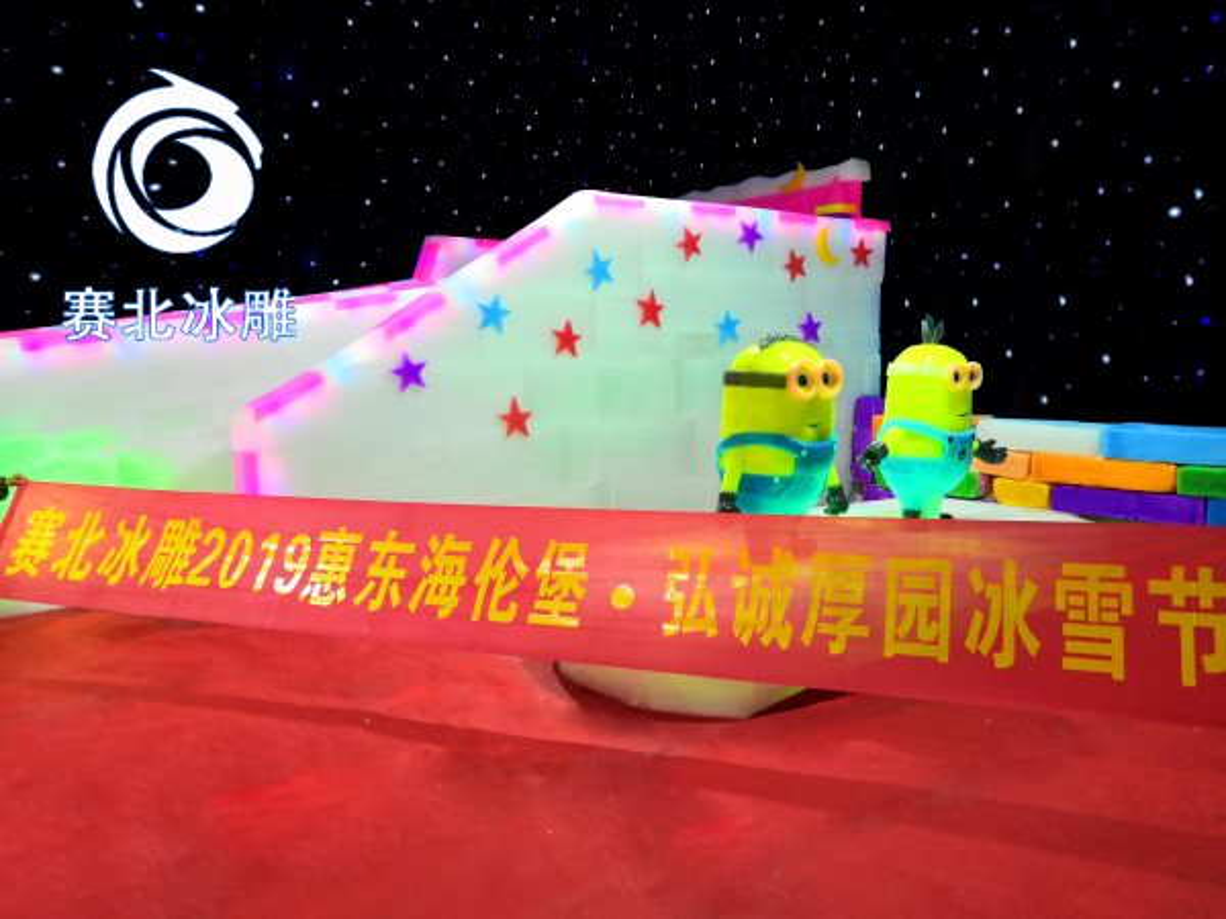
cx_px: 613
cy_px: 460
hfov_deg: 65.3
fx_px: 956
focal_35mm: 27
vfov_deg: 51.4
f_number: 1.8
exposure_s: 1/25
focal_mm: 3.95
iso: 320
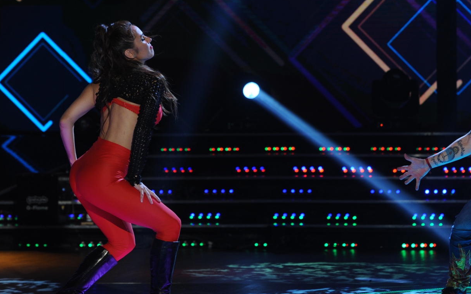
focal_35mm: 201
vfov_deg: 6.5
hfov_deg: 10.4
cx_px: 343
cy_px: 102
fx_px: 2580
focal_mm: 125
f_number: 5
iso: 800
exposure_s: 1/250
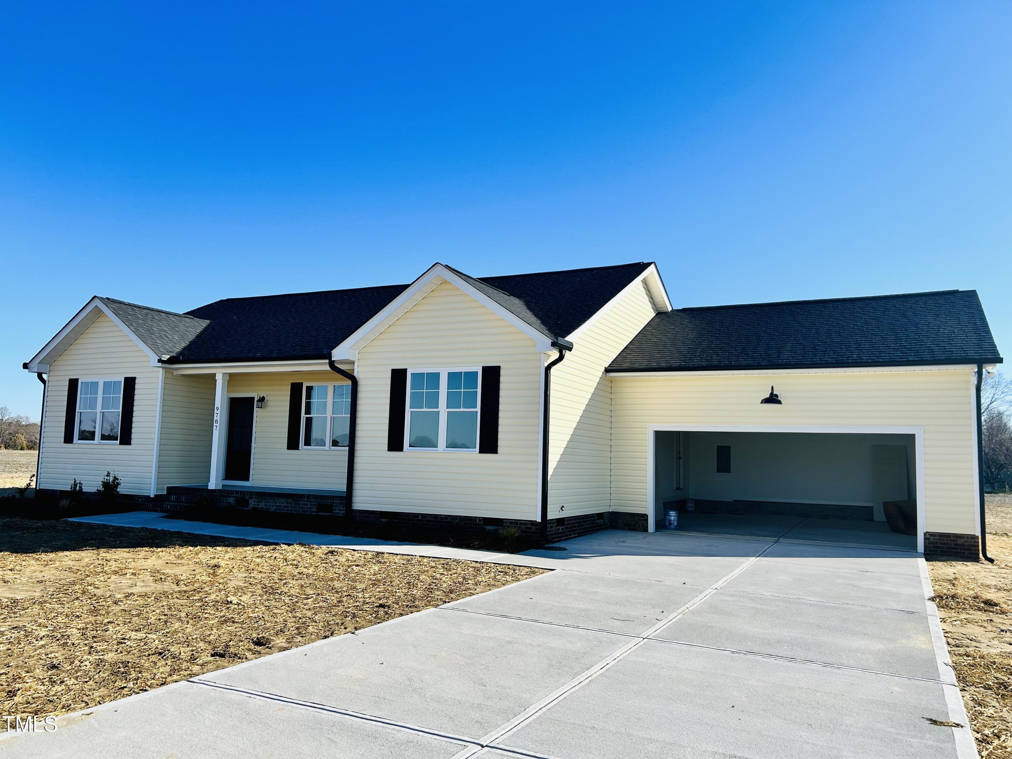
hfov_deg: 67.3
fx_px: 760
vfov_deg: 53.1
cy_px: 380
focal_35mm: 26
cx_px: 506
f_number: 1.5
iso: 50
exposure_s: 1/3968
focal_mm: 5.7
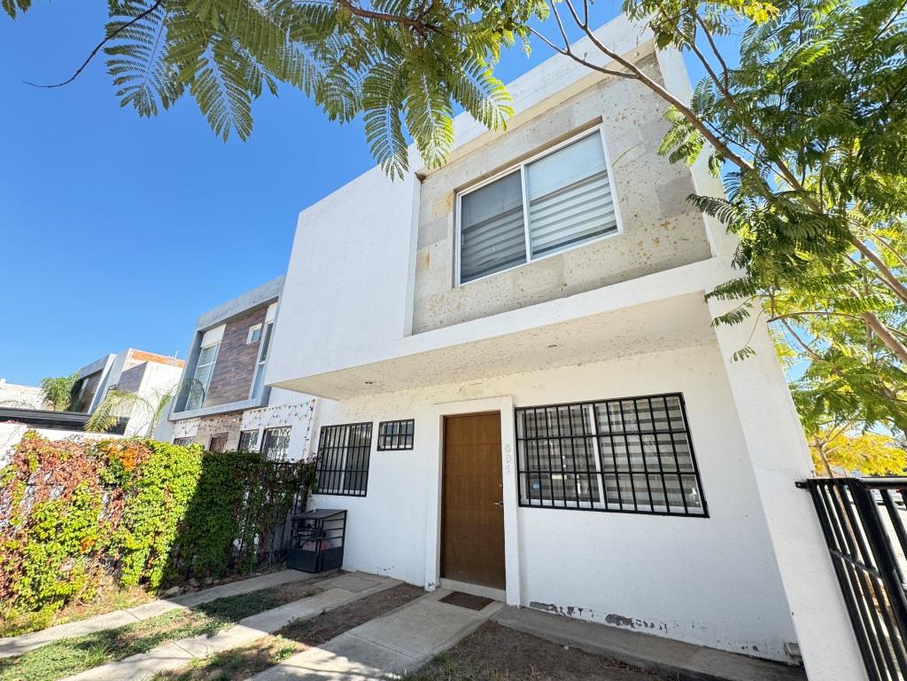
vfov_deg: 85.7
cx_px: 454
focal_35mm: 14
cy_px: 340
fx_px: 367
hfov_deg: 102.1
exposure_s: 1/349
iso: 40
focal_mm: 2.22
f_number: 2.2
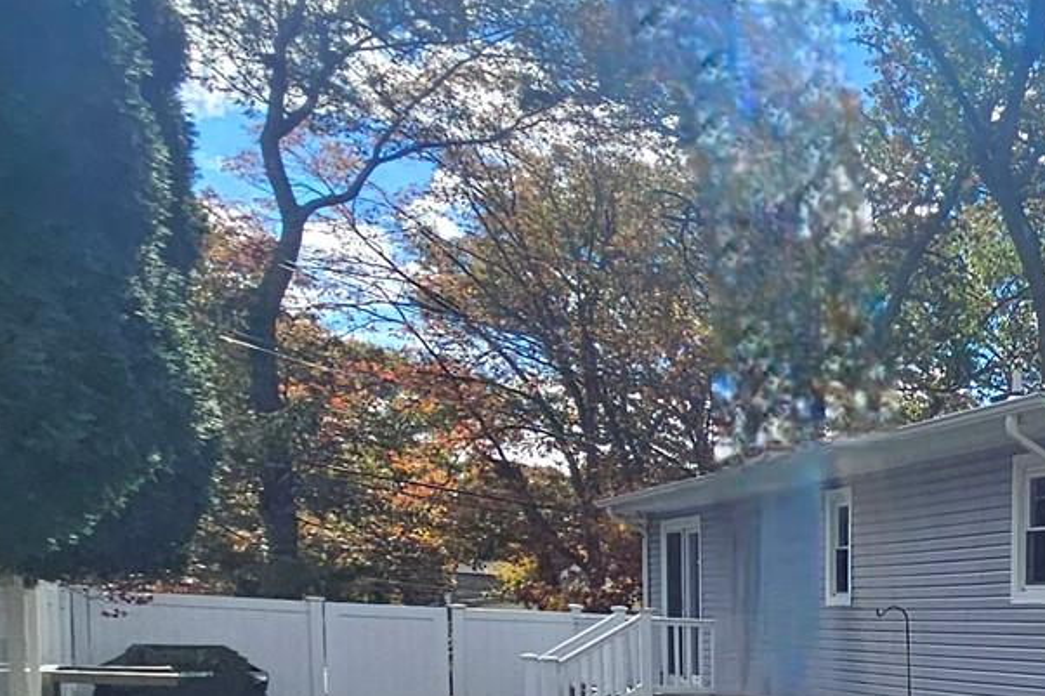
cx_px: 1597
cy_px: 802
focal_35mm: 46
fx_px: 1335
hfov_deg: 27.6
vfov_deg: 26.5
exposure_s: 1/3333
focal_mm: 2.2
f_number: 2.2
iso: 50
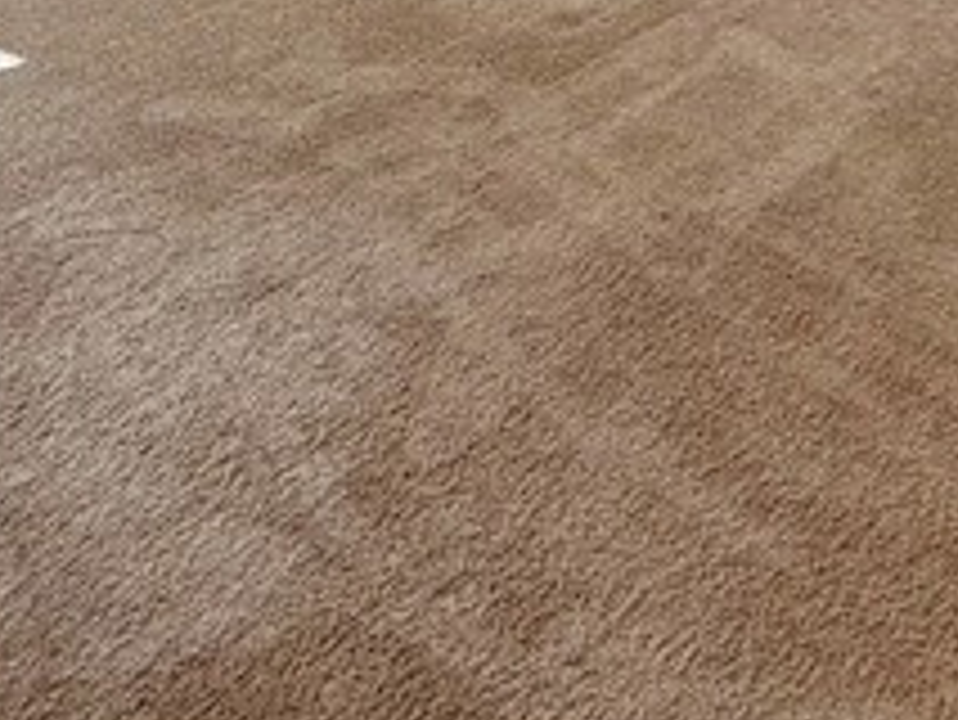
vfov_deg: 26.3
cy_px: -328
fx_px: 1163
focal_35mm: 42
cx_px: 868
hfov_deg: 41.2
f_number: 2.2
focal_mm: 2.22
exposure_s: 1/120
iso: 80
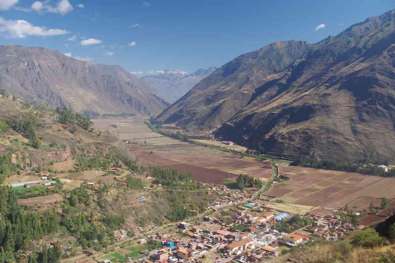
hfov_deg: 59.5
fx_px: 346
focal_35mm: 32
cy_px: 132
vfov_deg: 41.7
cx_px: 198
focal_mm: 21
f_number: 11
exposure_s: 1/50
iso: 200
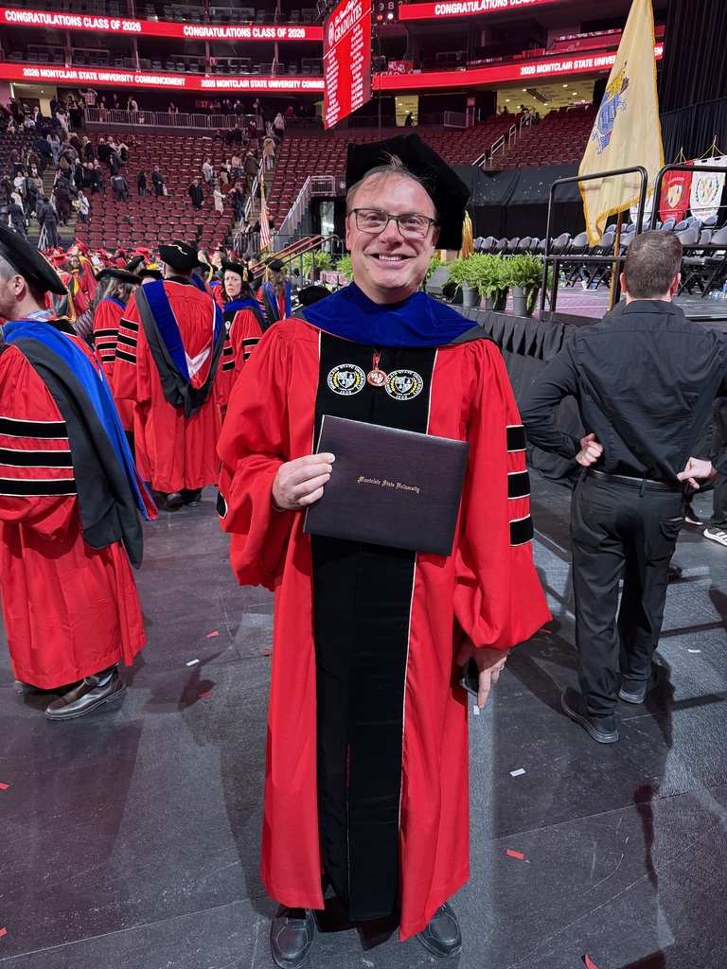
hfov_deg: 56.8
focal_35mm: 24
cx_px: 364
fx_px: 672
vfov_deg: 71.6
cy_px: 484
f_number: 1.78
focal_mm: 6.76
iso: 320
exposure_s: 1/60
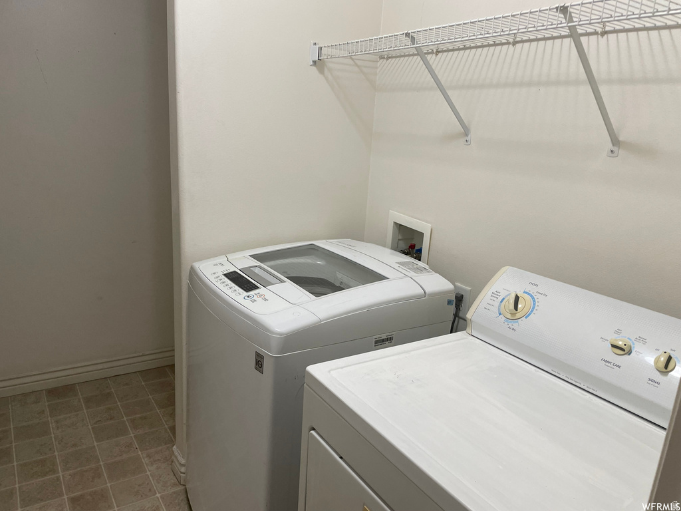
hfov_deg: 67.3
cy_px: 256
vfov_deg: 53.1
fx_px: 511
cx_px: 340
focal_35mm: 26
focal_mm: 4.2
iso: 125
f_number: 1.6
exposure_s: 1/120
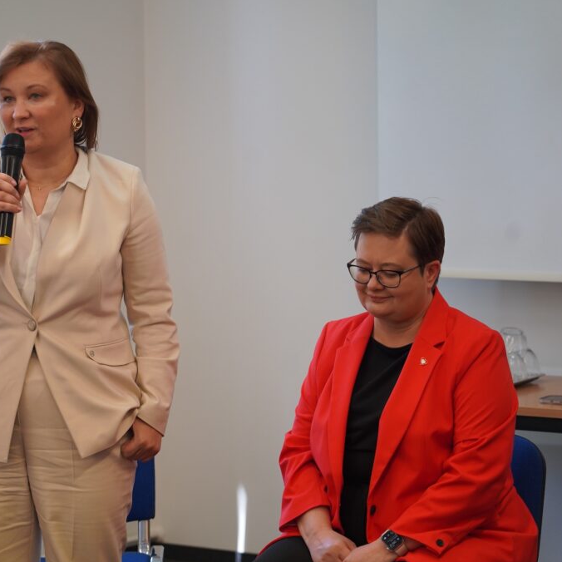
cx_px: 162
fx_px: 2223
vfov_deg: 14.4
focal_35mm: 121
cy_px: 281
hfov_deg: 14.4
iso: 1250
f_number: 4
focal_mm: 94
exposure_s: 1/160
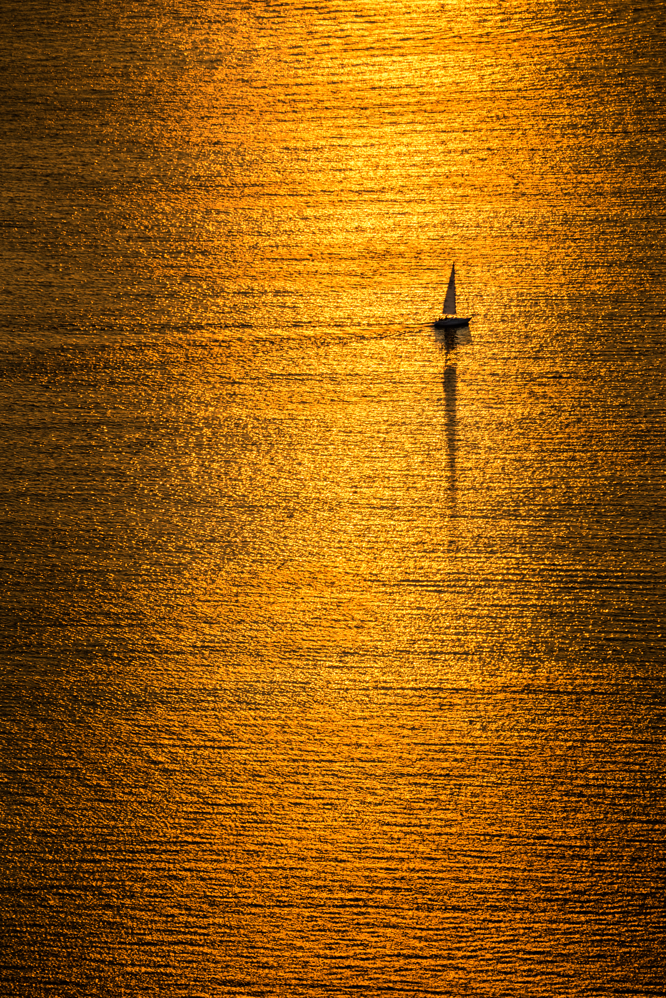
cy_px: 499
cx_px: 333
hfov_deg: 4.6
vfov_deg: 6.9
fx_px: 8317
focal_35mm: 300
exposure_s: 1/200
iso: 200
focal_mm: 300
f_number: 10
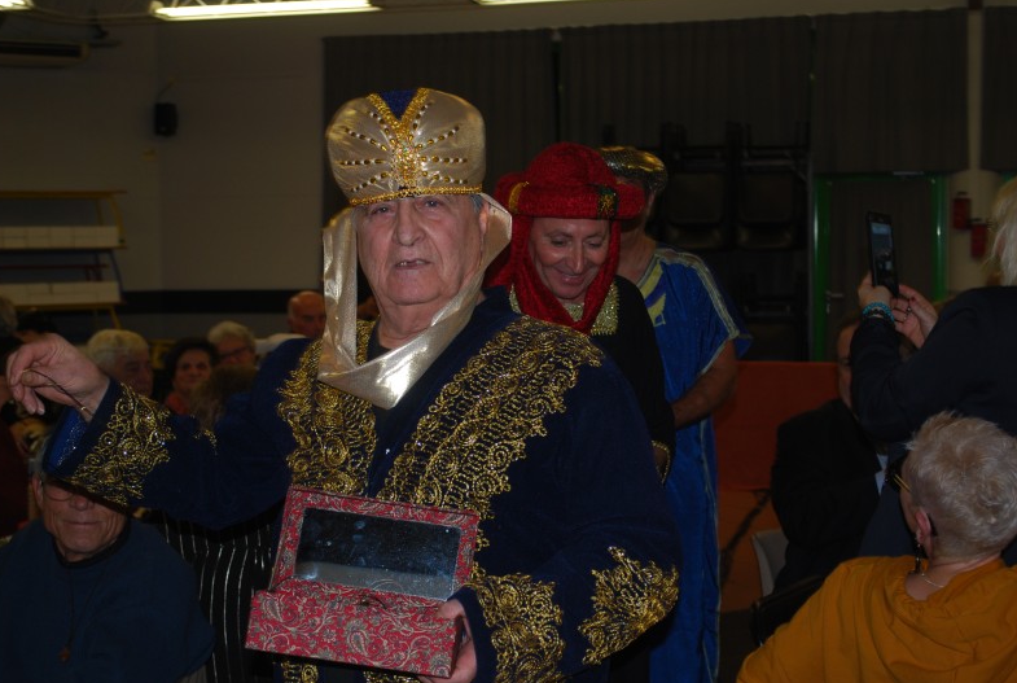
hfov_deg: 36.2
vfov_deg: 24.7
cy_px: 343
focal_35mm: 55
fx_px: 1557
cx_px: 500
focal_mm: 36
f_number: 5.3
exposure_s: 1/60
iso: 200
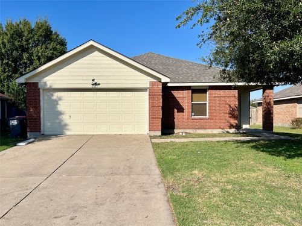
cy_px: 113
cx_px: 151
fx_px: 227
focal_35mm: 26
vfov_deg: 53.1
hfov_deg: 67.3
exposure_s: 1/7463
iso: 50
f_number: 1.5
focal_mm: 5.7
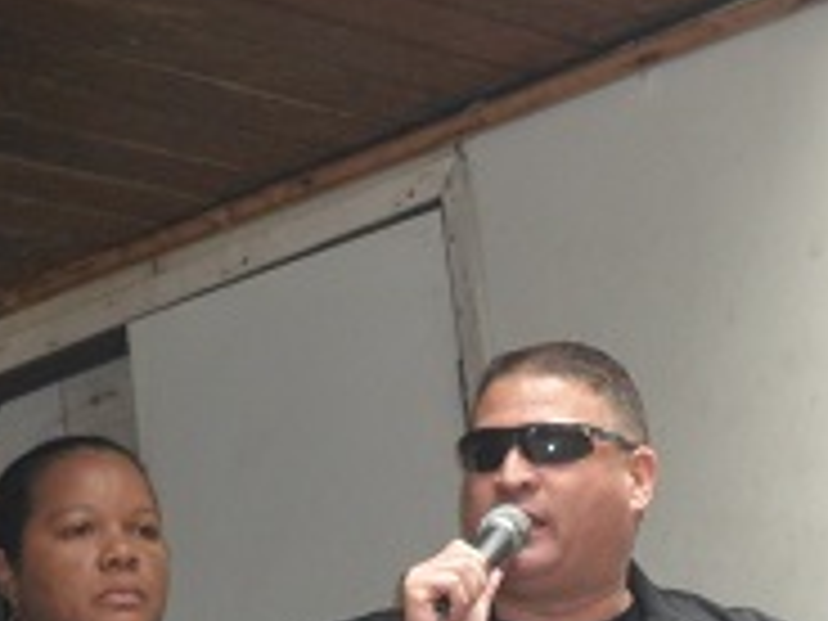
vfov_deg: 8.3
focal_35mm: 178
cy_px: 531
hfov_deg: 11.1
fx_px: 4258
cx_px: 166
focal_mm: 15.4
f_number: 4.4
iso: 320
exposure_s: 1/60
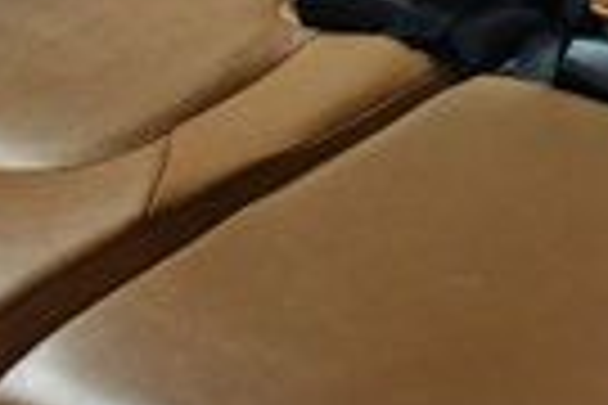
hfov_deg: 14.7
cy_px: -101
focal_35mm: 128
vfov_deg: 10.5
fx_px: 2162
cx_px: 968
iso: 3200
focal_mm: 18
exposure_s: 1/100
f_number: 3.5
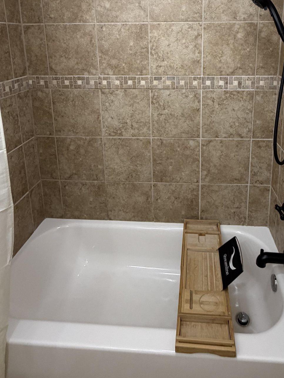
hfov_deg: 54.4
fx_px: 273
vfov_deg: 65.3
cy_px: 96
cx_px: 174
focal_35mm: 25
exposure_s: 1/120
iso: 250
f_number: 2.2
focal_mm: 2.22
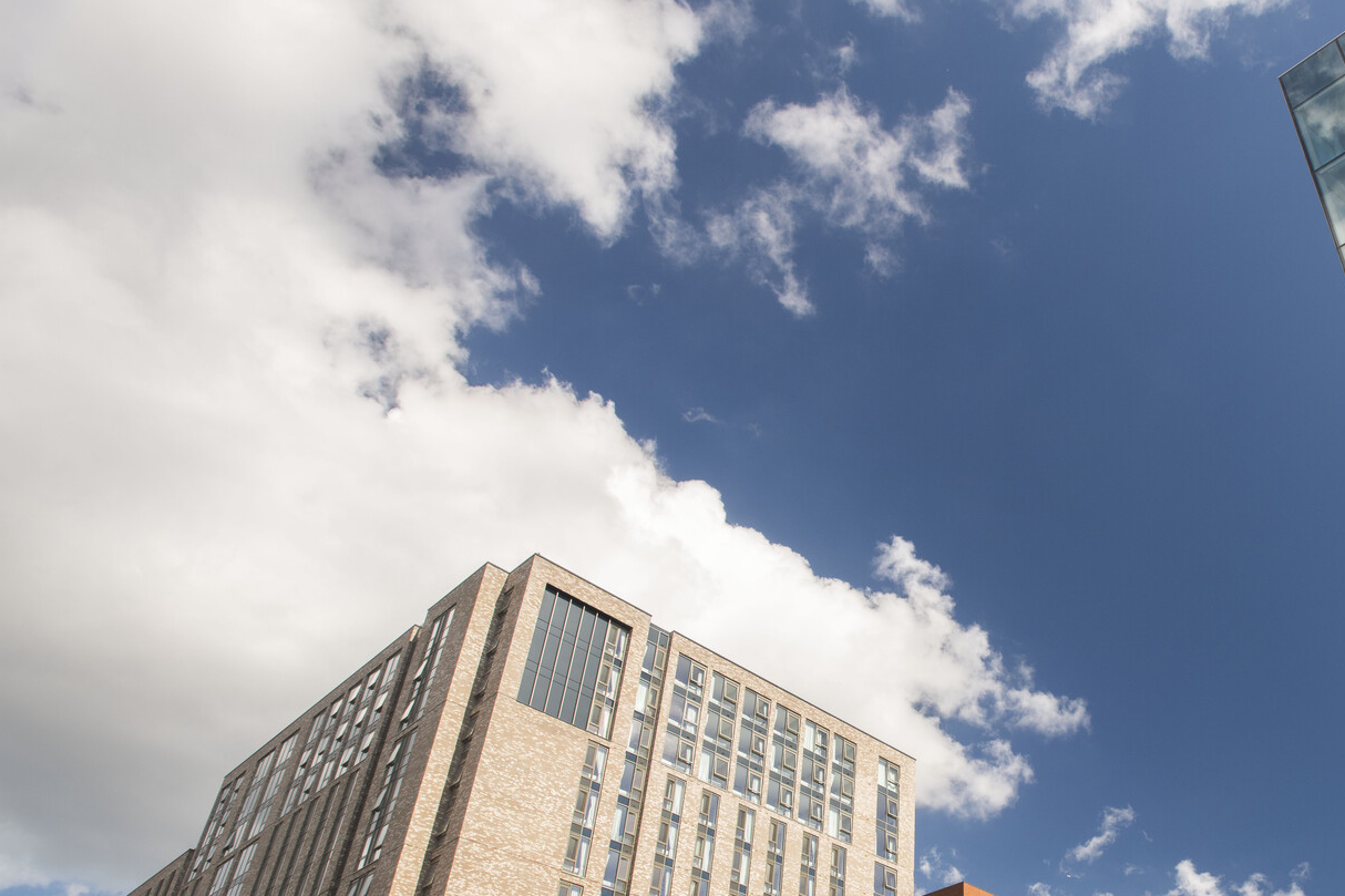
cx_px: 1021
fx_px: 1046
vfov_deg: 44.5
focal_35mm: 28
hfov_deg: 61.5
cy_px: 692
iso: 160
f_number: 7.1
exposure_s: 1/200
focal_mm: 17
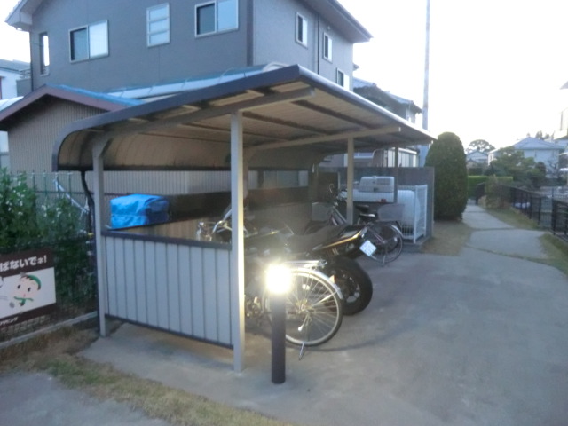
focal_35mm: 24
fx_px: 394
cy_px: 213
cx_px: 284
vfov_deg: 56.8
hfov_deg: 71.6
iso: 800
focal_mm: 4.3
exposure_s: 1/13
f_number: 3.2
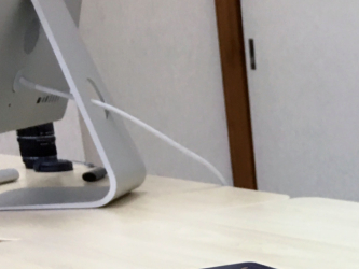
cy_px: 399
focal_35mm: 87
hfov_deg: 20.1
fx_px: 903
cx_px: 498
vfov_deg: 15.7
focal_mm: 4.15
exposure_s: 1/30
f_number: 2.2
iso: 80
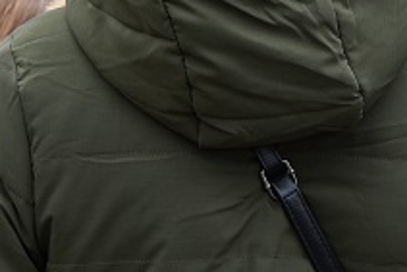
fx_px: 2489
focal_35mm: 220
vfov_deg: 6.2
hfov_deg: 9.3
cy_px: -183
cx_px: 197
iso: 100
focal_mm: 58
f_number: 4.5
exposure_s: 1/320
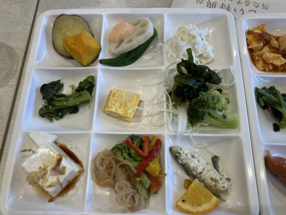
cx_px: 143
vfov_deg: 49.7
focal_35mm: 28
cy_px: 108
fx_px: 231
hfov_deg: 63.4
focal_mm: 3.99
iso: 64
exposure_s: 1/120
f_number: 1.8
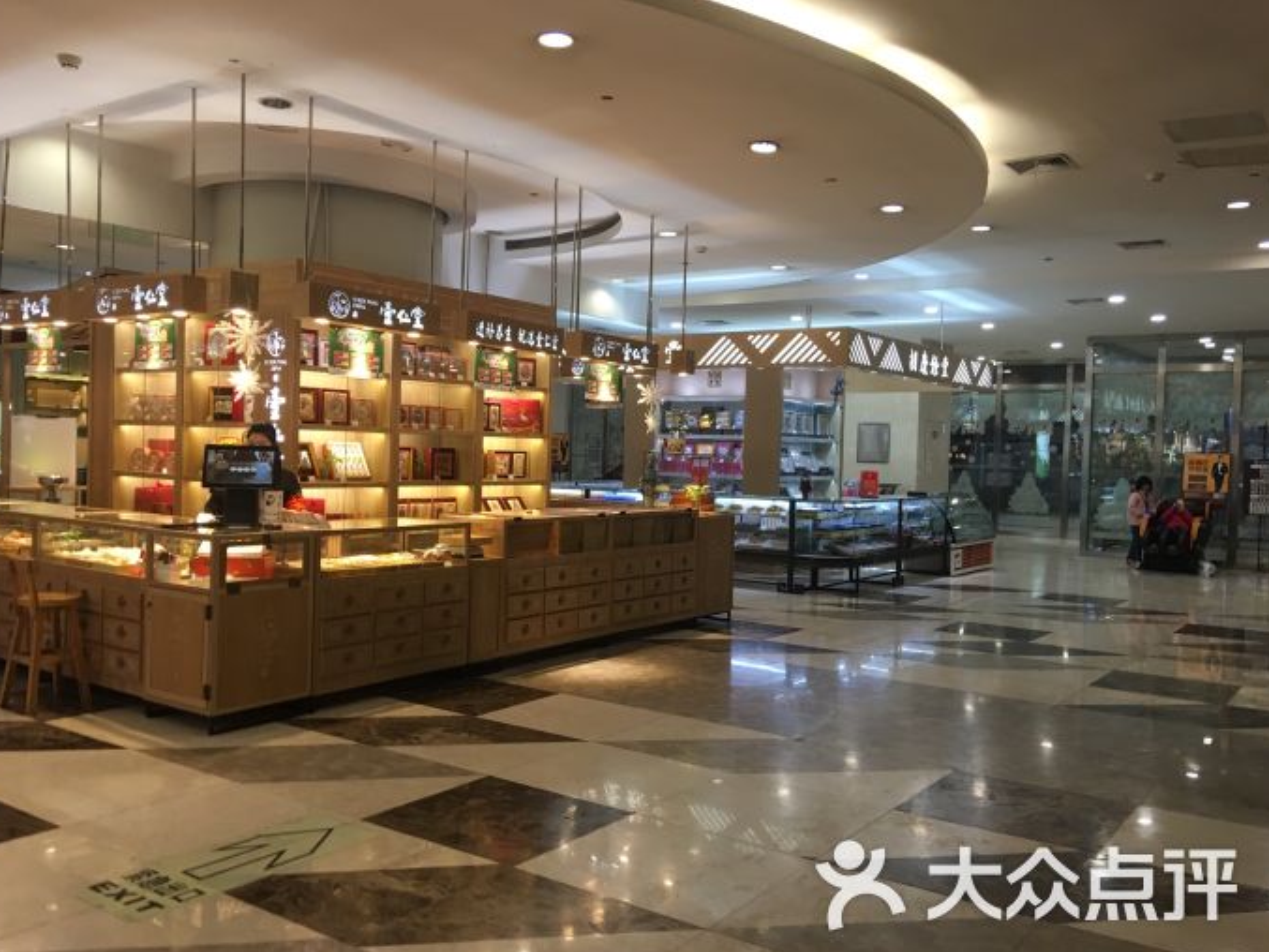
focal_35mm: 30
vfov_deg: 46.8
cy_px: 490
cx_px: 630
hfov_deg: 60.0
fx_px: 1100
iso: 40
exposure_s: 1/33
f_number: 2.2
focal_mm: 4.15
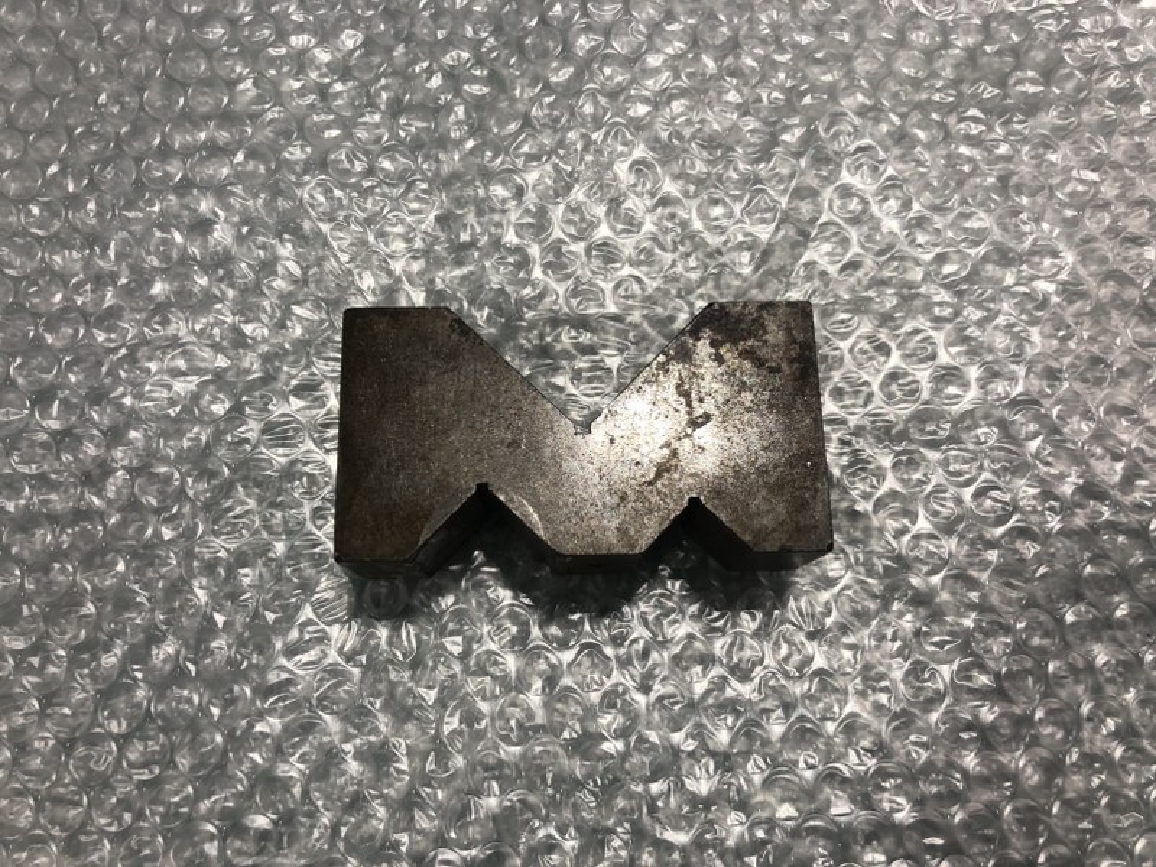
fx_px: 935
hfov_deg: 63.4
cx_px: 578
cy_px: 434
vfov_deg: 49.7
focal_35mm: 28
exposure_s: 1/30
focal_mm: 3.99
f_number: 1.8
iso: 40
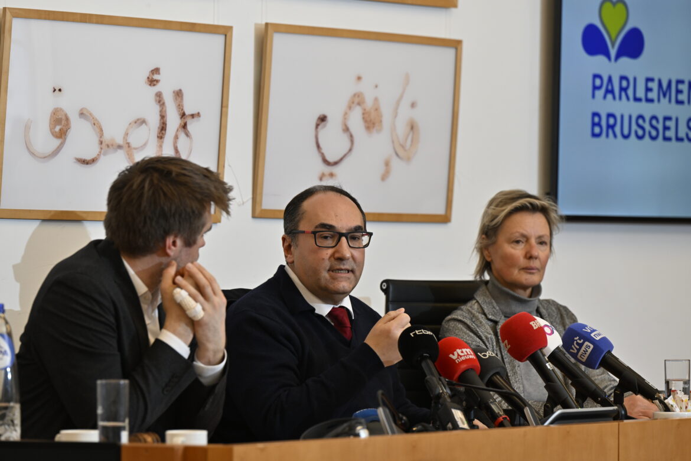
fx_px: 3647
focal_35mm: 190
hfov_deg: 10.8
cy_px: 230
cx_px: 346
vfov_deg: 7.2
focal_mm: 190
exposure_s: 1/125
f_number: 4.5
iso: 640
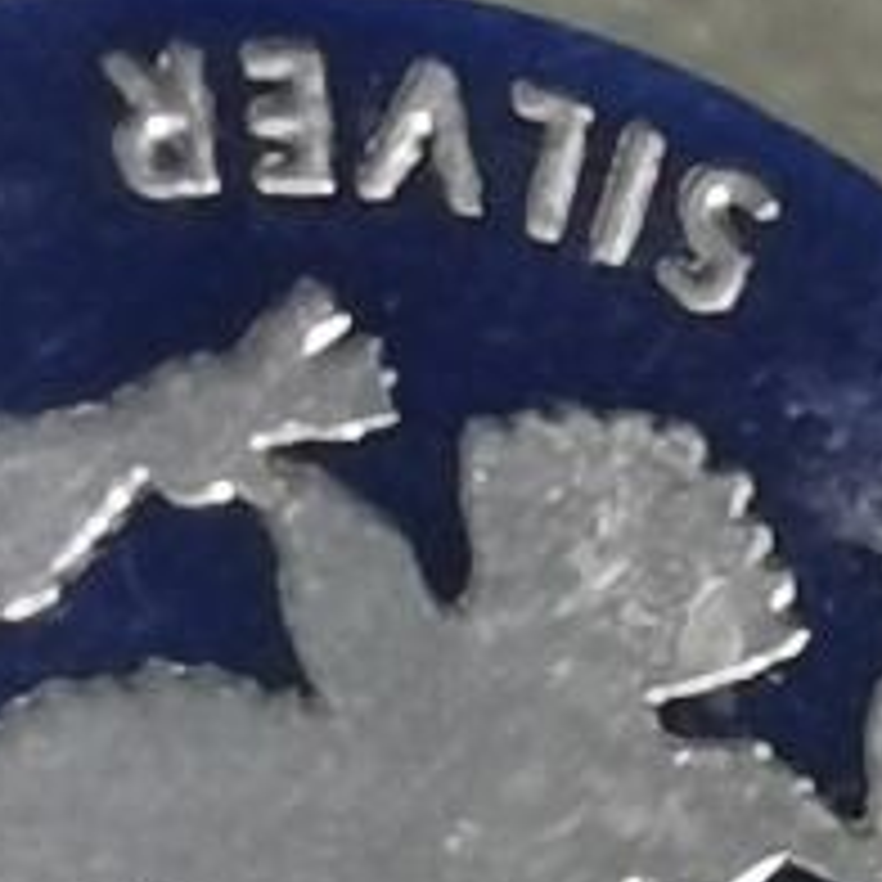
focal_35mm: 593
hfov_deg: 3.0
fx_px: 17094
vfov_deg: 2.9
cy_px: -1012
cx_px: 342
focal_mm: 5.58
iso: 50
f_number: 1.8
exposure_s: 1/158
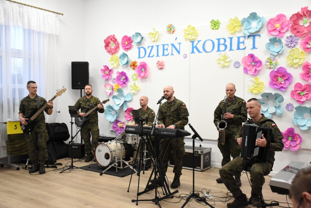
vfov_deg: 38.4
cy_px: 104
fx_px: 298
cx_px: 156
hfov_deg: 55.1
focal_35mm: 34
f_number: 3.8
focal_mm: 23
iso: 1800
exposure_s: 1/125
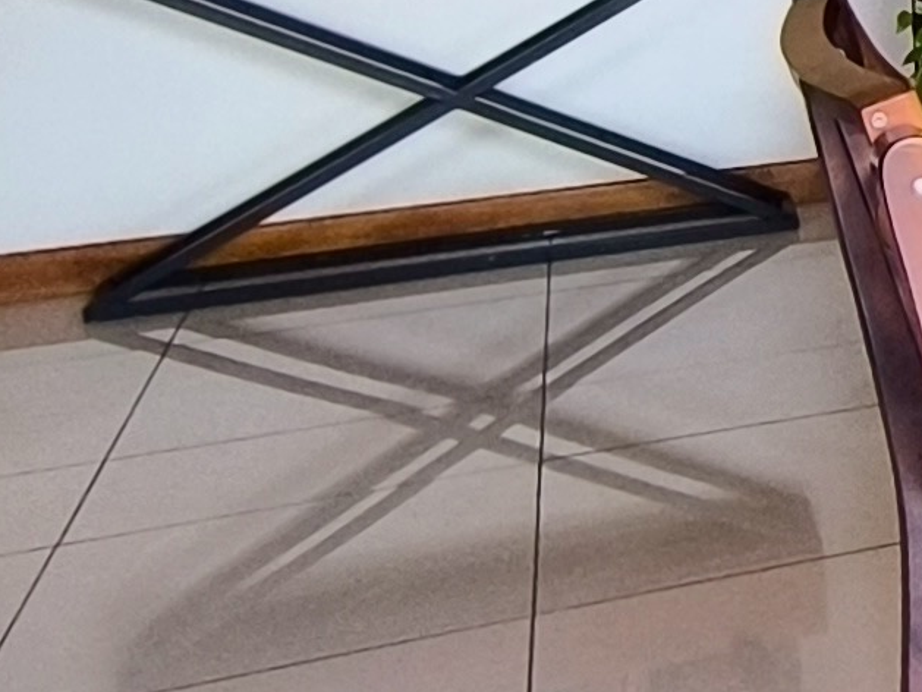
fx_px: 2211
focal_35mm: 83
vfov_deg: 16.9
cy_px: -185
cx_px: 1788
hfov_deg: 17.6
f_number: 2.2
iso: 125
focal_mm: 1.65
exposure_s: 1/50
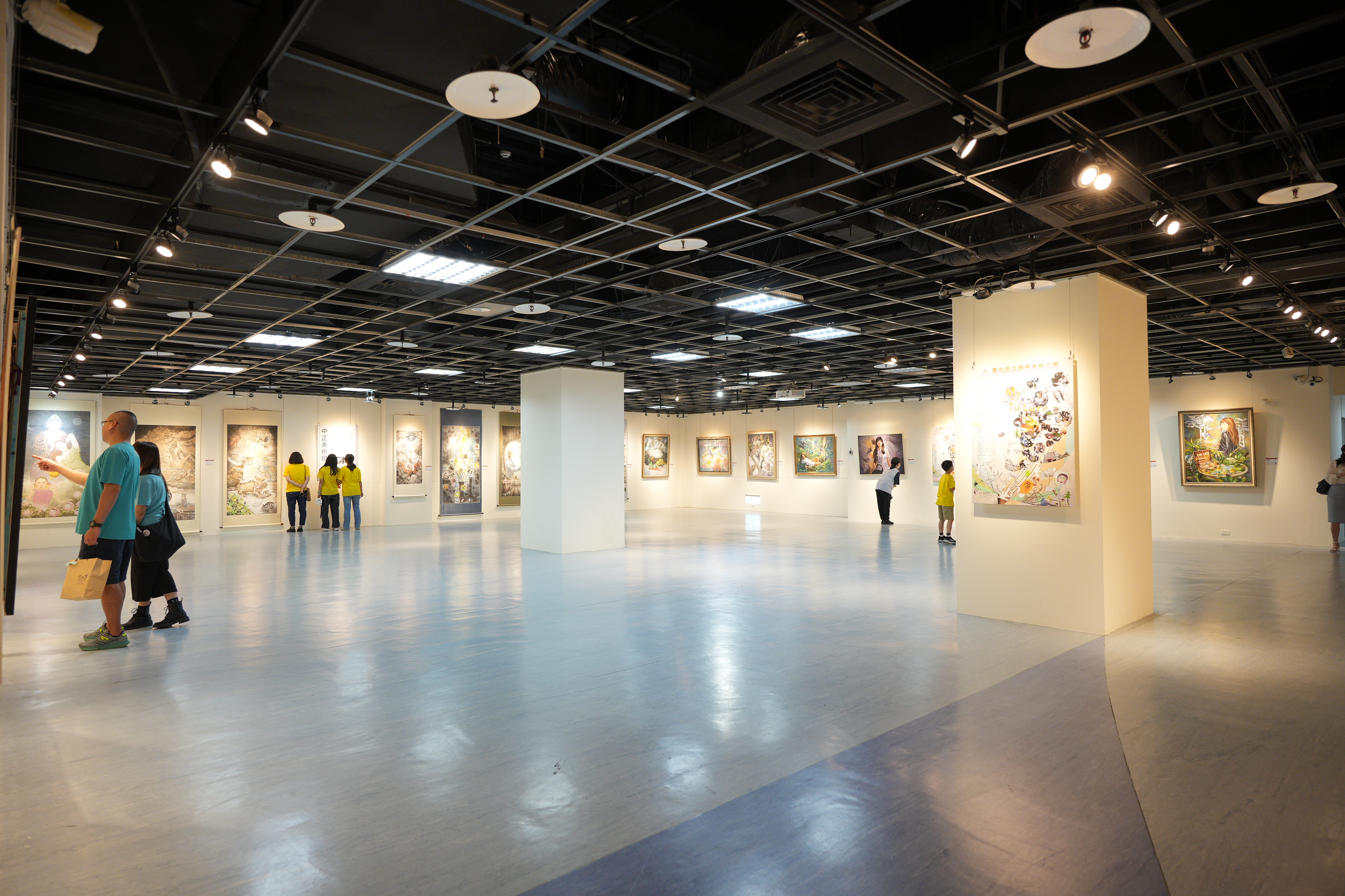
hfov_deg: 84.0
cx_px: 672
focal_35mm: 20
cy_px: 448
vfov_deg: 61.9
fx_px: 747
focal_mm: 20
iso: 800
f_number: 2.8
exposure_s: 1/125
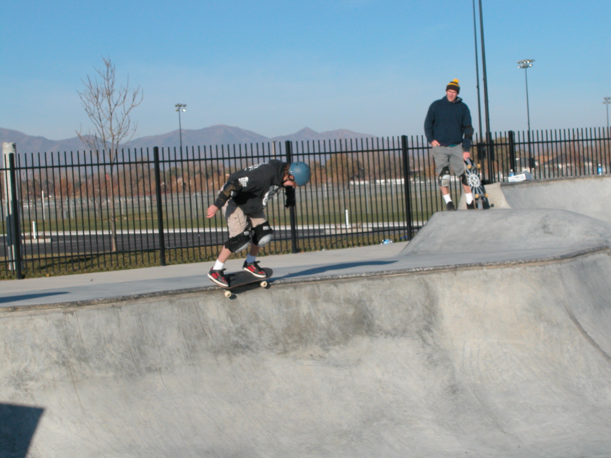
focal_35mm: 85
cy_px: 229
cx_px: 306
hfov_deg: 23.0
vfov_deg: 17.4
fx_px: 1500
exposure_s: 1/419
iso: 100
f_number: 7.6
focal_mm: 21.4
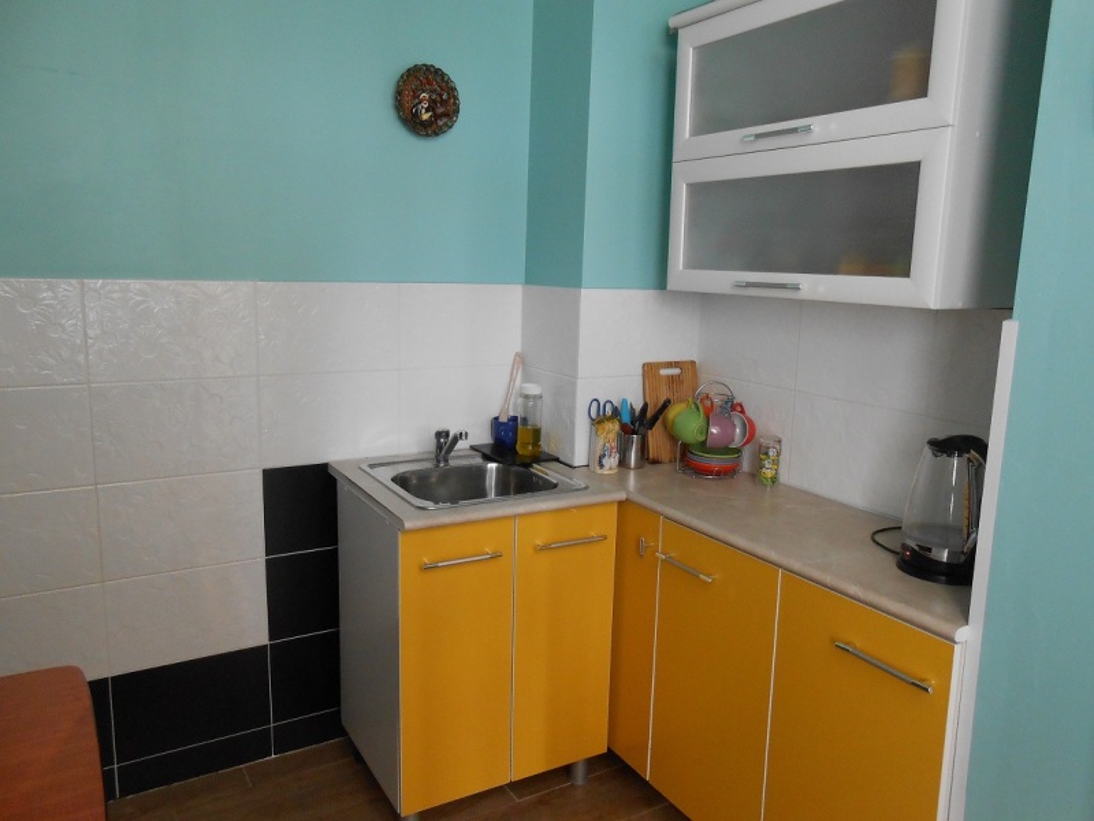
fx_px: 822
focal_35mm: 26
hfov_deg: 67.3
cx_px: 547
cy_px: 410
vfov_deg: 53.1
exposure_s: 1/30
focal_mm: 4.6
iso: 250
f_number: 3.5
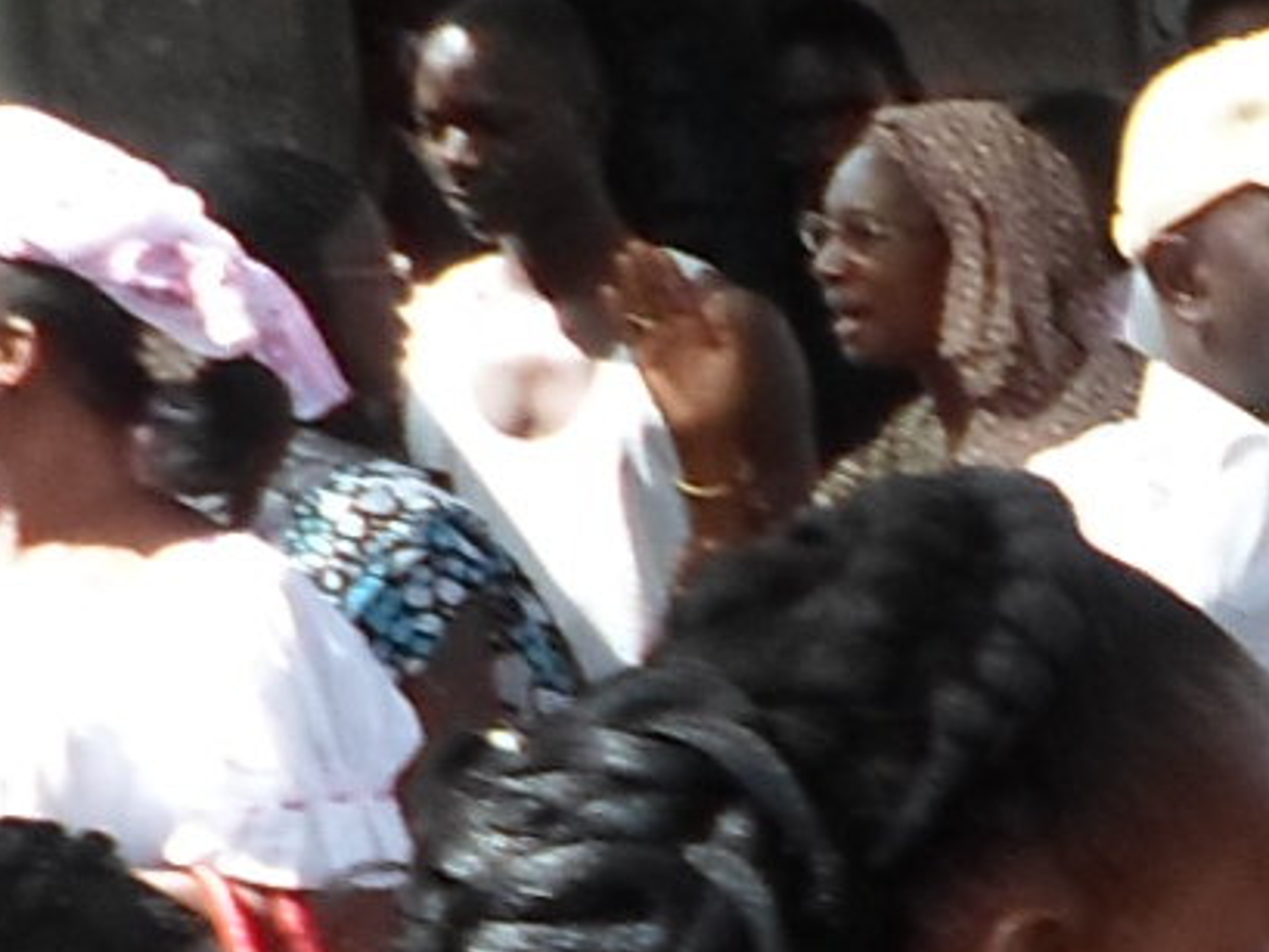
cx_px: 3357
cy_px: 1417
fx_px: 6967
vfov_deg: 7.7
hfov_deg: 9.0
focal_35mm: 190
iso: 80
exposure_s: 1/180
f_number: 2.7
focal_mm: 5.5
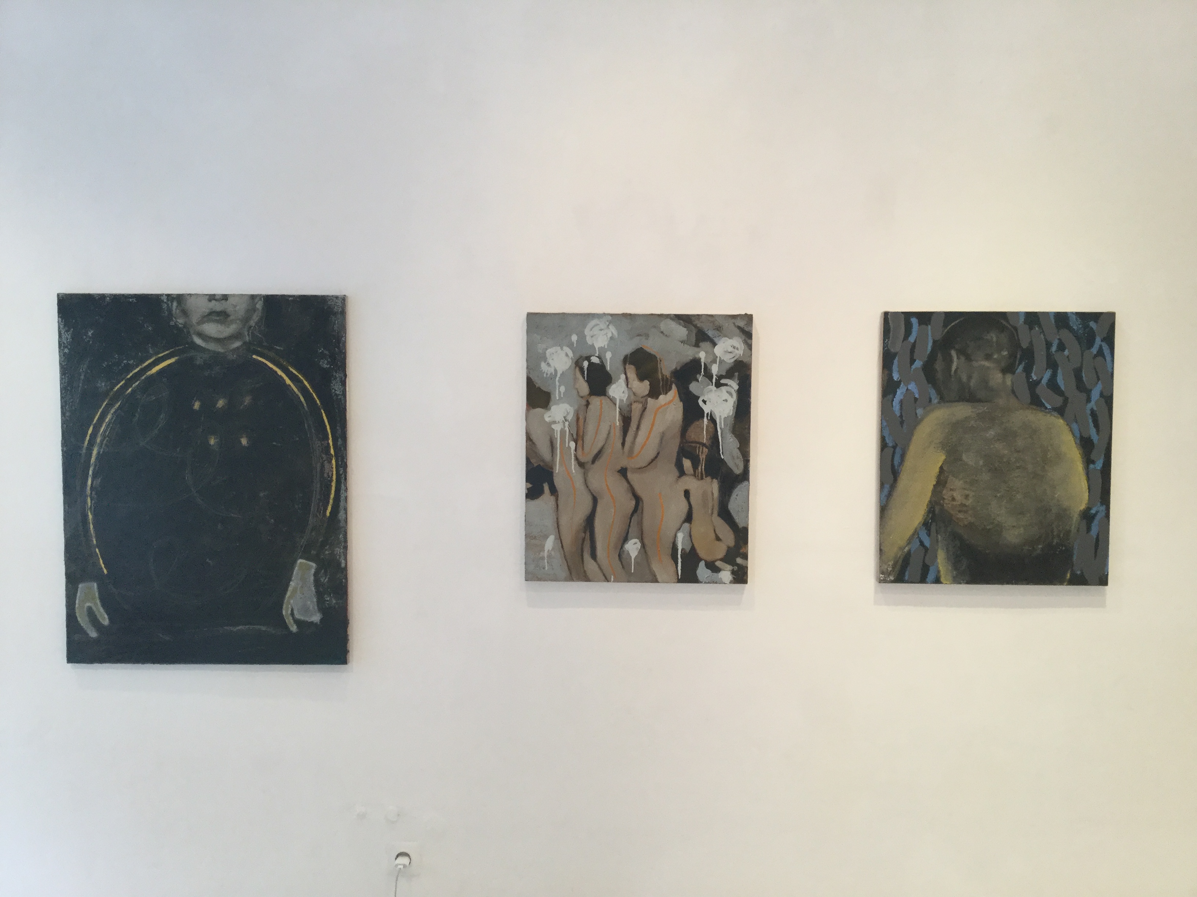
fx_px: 1072
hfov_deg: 58.4
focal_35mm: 31
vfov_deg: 45.4
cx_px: 598
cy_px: 448
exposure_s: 1/33
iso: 80
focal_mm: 3.3
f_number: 2.4
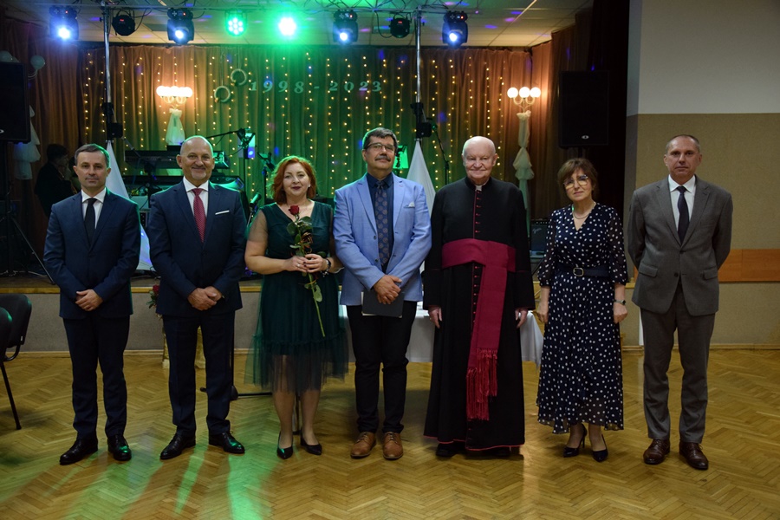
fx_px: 845
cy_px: 260
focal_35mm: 39
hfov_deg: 49.6
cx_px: 390
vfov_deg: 34.2
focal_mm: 26
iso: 2500
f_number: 4
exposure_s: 1/100
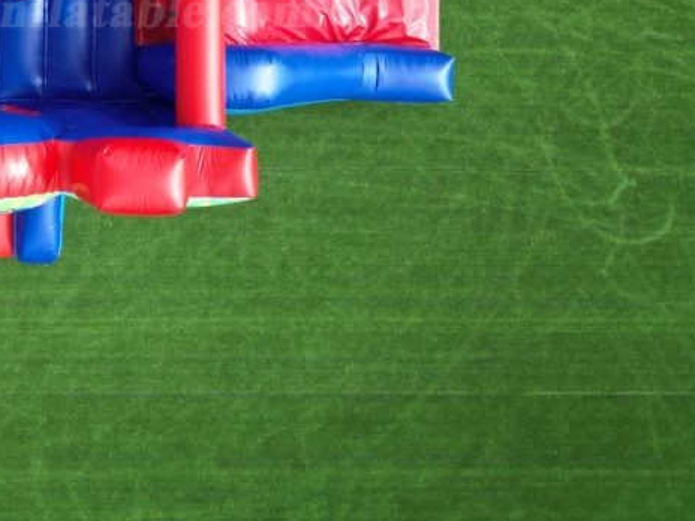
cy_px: -21
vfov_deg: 25.9
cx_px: 18
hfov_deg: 33.4
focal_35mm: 53
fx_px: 1064
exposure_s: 1/1250
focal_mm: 6.72
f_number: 1.7
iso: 120
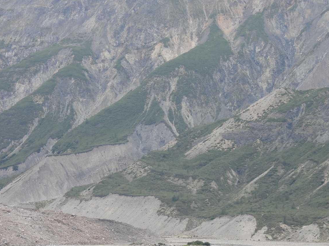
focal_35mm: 152
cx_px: 179
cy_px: 138
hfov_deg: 13.0
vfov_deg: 9.8
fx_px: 1445
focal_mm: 24.1
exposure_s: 1/250
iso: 100
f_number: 4
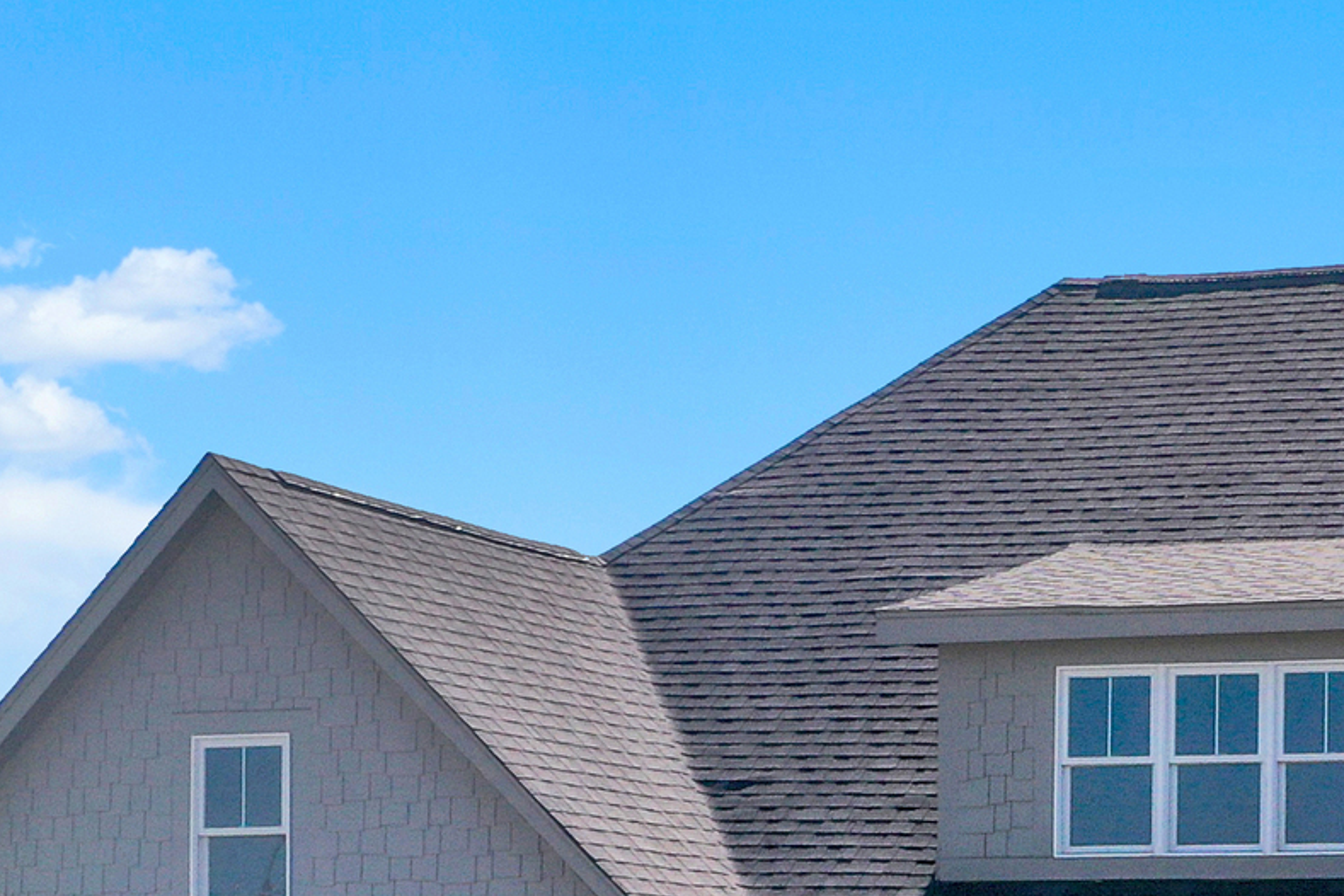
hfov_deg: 18.0
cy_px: 1015
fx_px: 4069
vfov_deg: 12.3
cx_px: 1514
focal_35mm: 109
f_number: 7.1
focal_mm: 10.26
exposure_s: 1/500
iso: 100
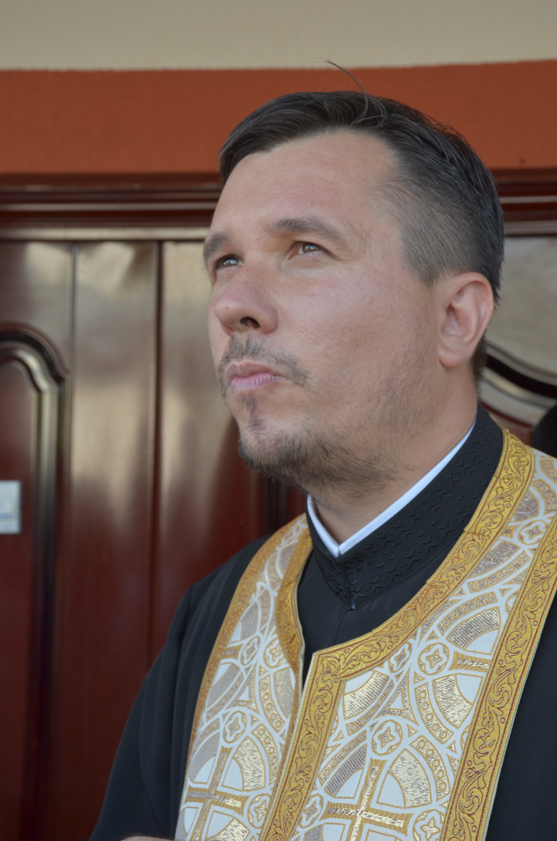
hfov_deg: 18.1
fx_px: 1748
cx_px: 278
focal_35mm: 75
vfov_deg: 27.0
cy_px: 420
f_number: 9
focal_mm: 50
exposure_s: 1/200
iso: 640
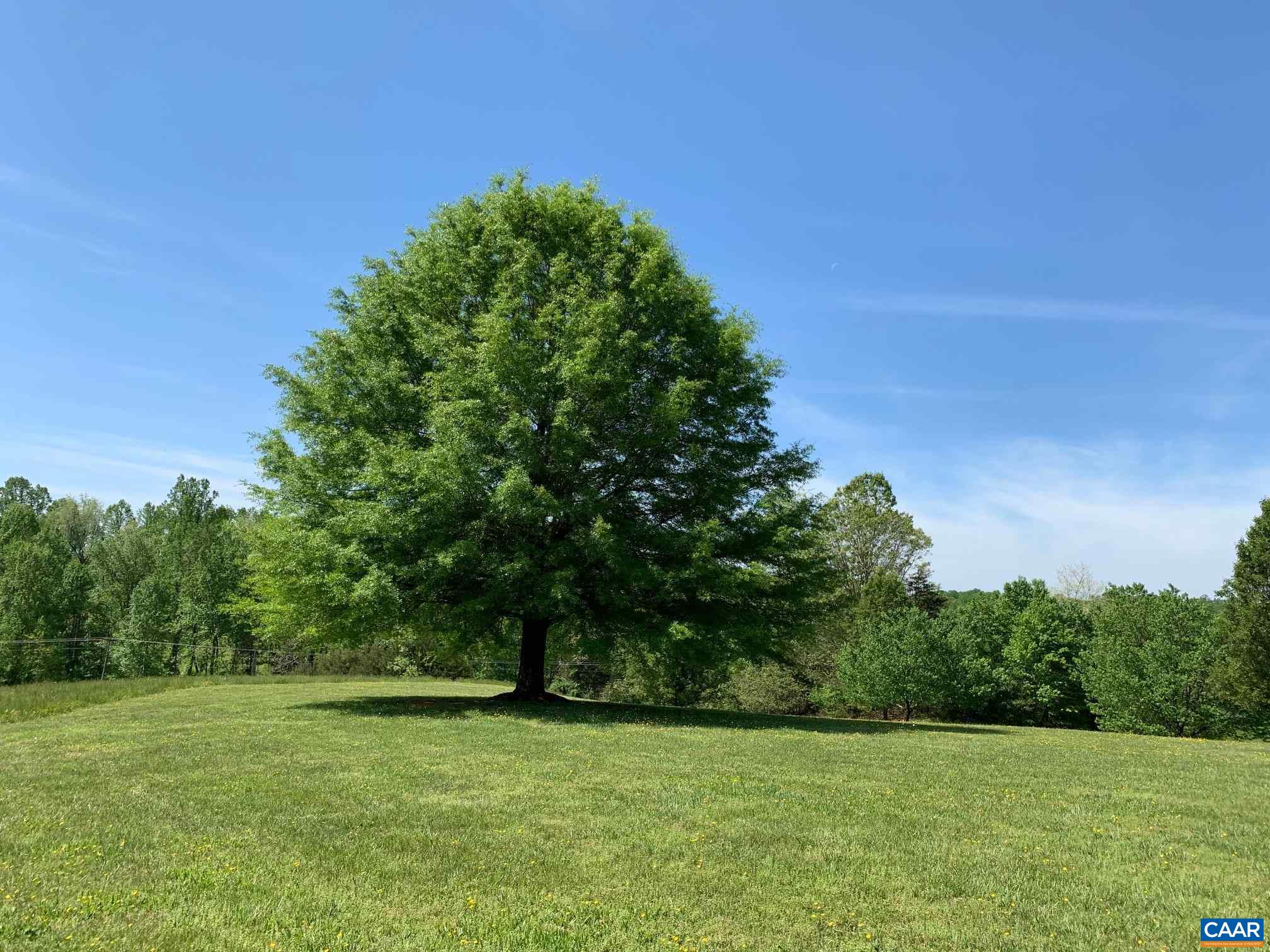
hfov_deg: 67.3
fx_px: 954
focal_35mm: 26
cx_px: 635
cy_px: 476
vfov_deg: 53.1
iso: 25
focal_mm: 4.25
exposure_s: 1/1812
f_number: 1.8
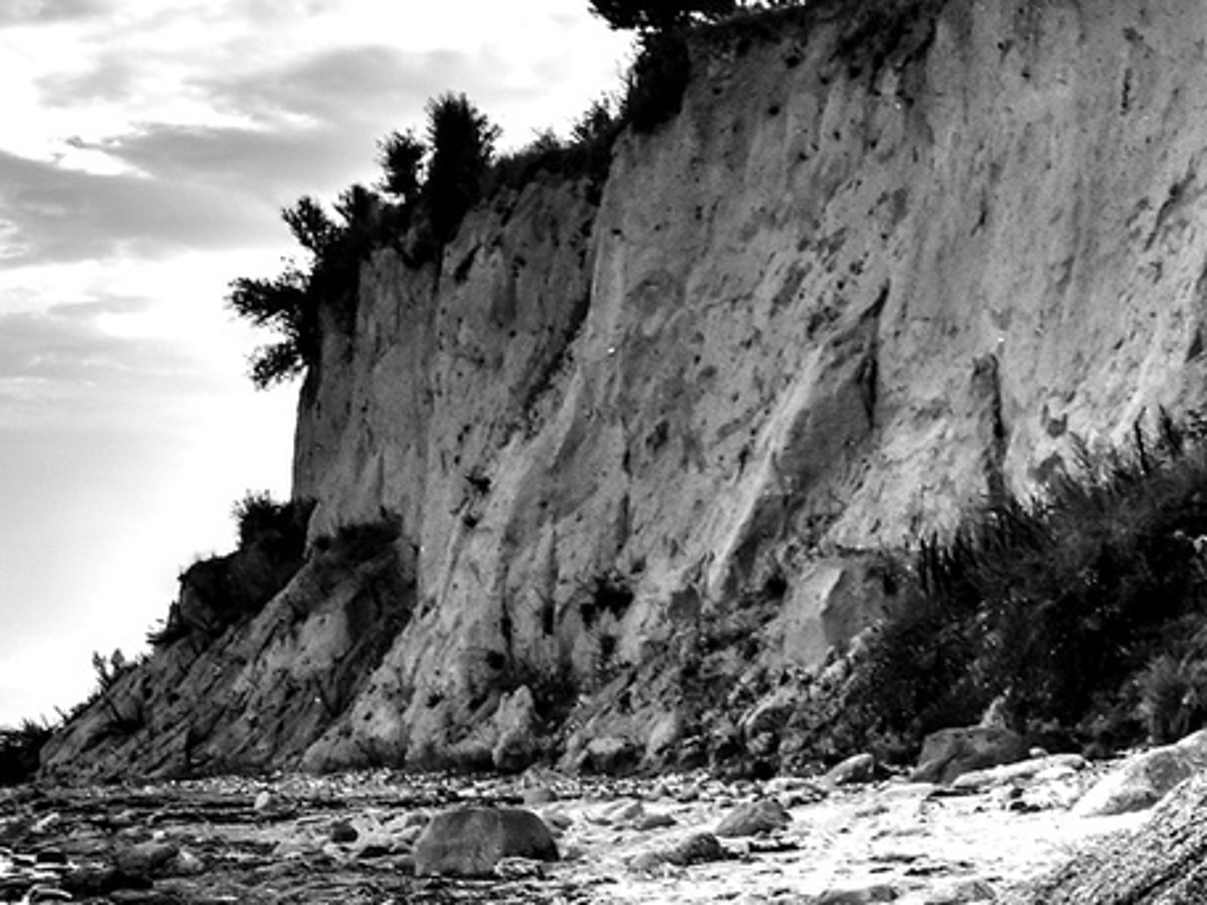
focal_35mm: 81
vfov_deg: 18.2
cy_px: 374
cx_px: 1173
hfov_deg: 23.2
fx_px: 2824
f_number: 7.1
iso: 250
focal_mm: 16
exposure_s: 1/200
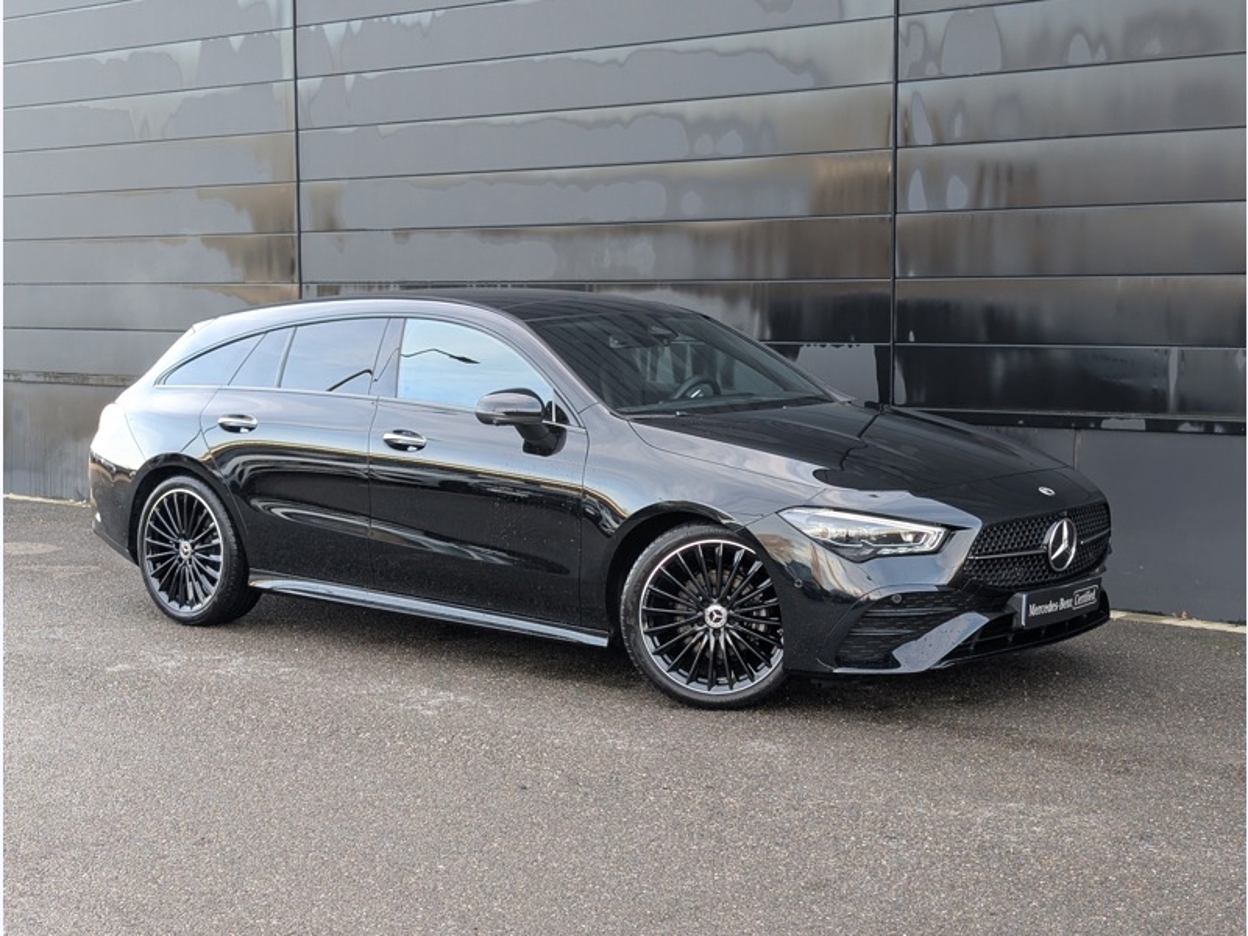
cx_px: 624
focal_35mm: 49
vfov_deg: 29.7
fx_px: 1767
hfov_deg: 38.9
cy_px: 468
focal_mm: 6.9
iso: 80
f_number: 1.68
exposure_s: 1/183
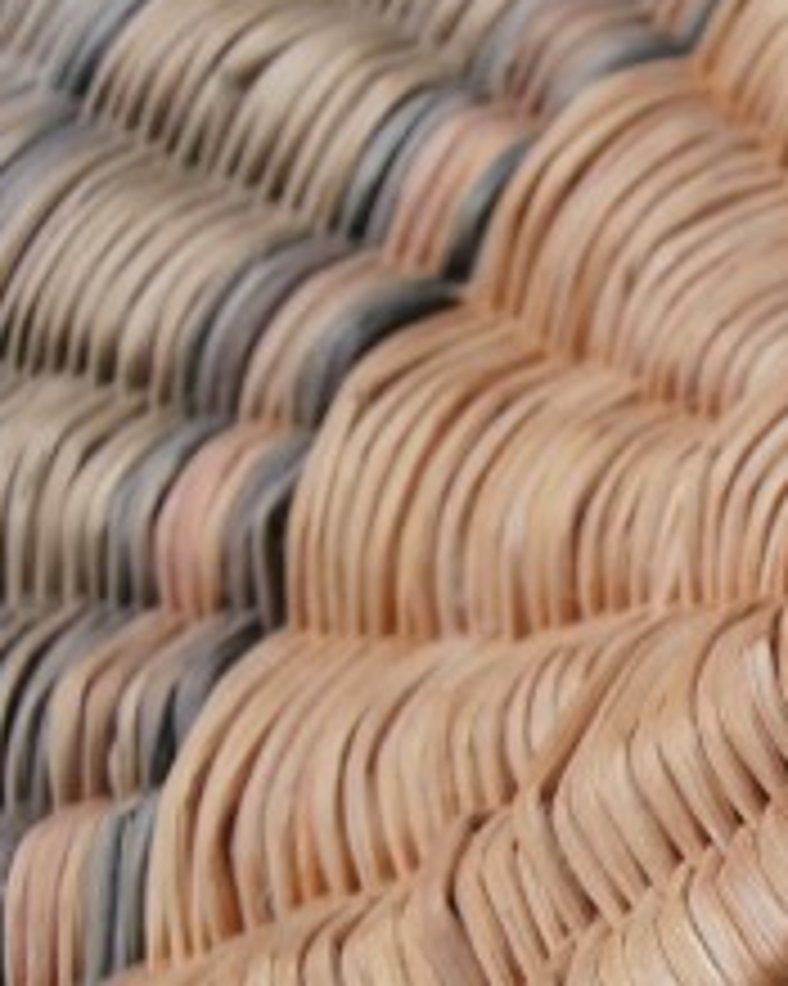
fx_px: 2742
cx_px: 1319
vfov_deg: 20.1
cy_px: 851
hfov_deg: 14.7
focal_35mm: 94
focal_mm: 5.93
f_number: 3.6
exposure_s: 1/30
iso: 125
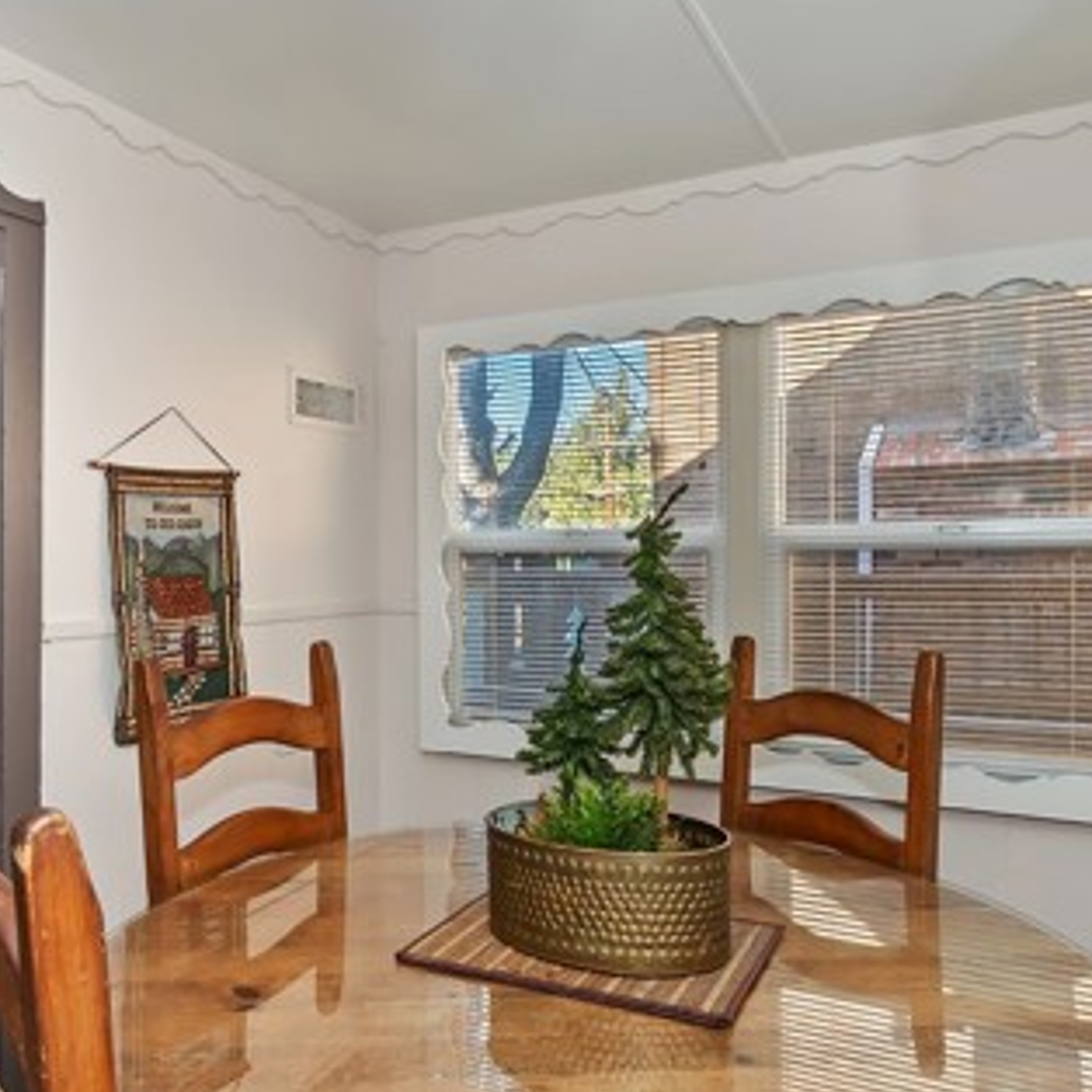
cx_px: 480
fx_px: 928
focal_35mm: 26
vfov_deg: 60.9
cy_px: 555
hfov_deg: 60.8
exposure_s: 1/30
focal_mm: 10
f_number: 8
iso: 400
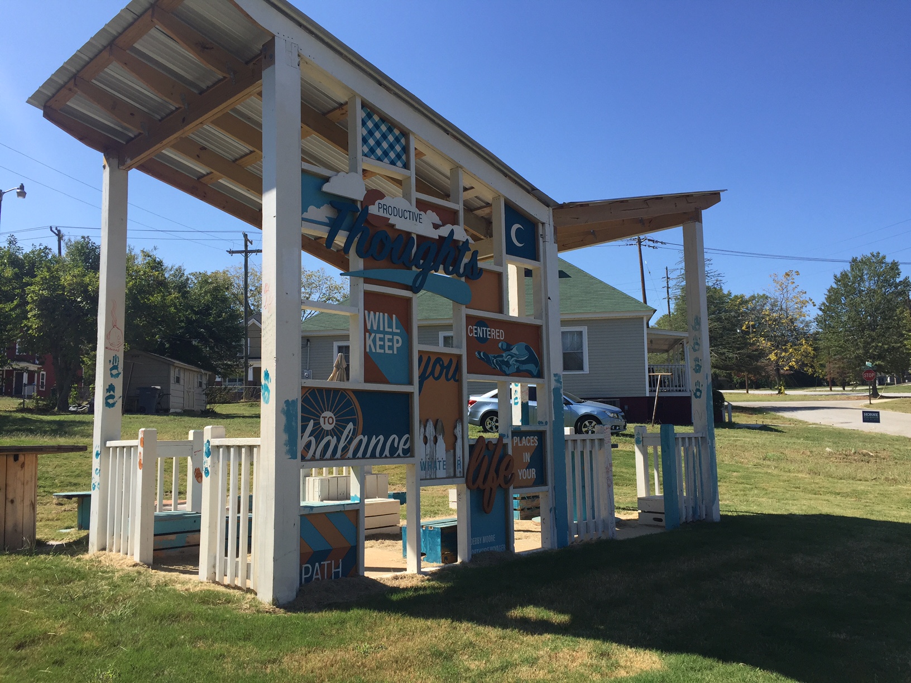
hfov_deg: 61.7
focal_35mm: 29
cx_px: 456
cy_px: 342
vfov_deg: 48.2
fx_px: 763
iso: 32
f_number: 2.2
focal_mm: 4.15
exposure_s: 1/1721
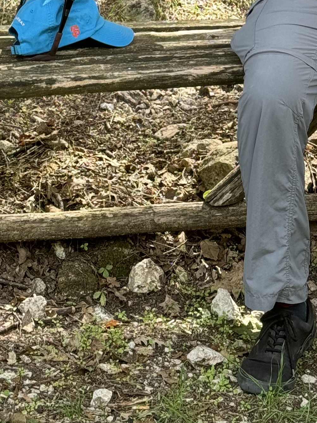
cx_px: 104
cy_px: -209
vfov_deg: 12.9
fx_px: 1771
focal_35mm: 145
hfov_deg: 10.2
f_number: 1.78
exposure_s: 1/188
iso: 64
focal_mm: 6.86
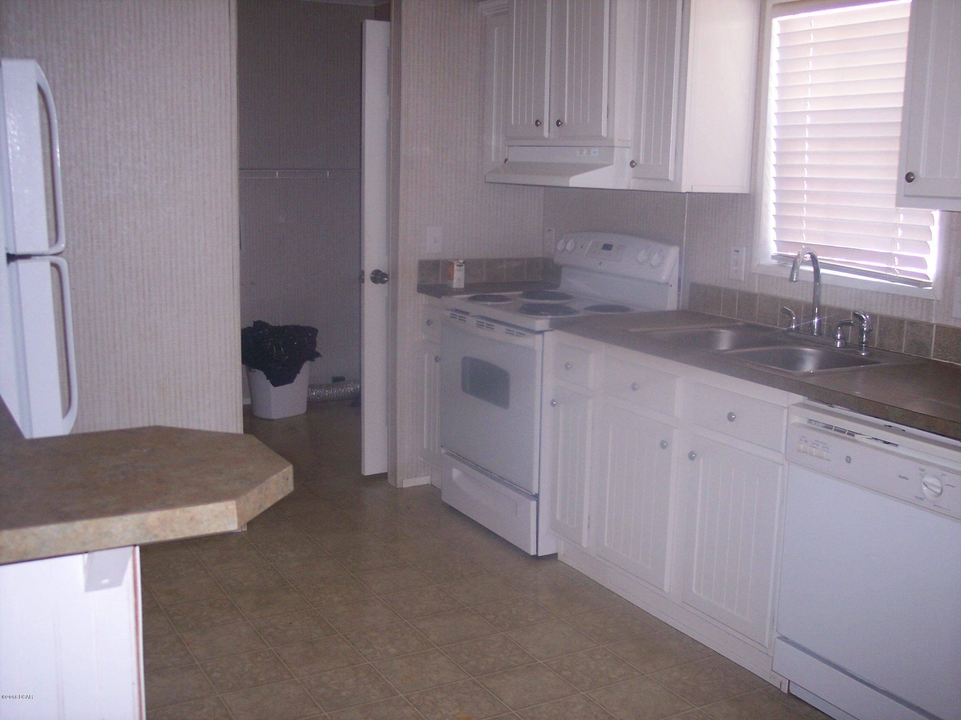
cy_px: 360
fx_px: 1083
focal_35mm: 39
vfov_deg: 36.8
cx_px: 480
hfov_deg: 47.9
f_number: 2.8
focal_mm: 8
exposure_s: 1/60
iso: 140
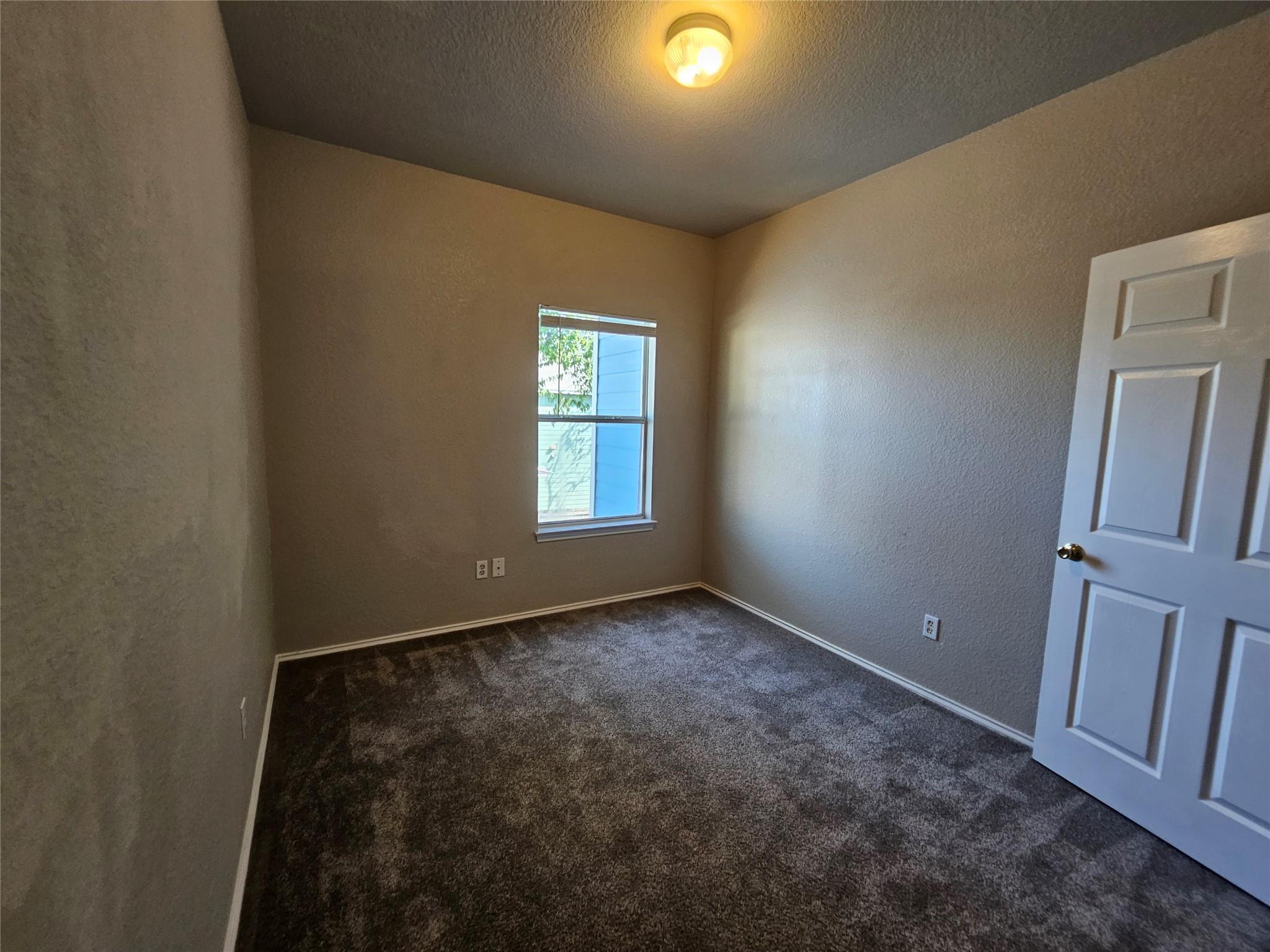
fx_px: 477
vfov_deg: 89.9
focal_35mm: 13
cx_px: 635
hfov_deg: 106.2
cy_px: 476
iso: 125
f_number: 2.2
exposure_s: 1/60
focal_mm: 2.2
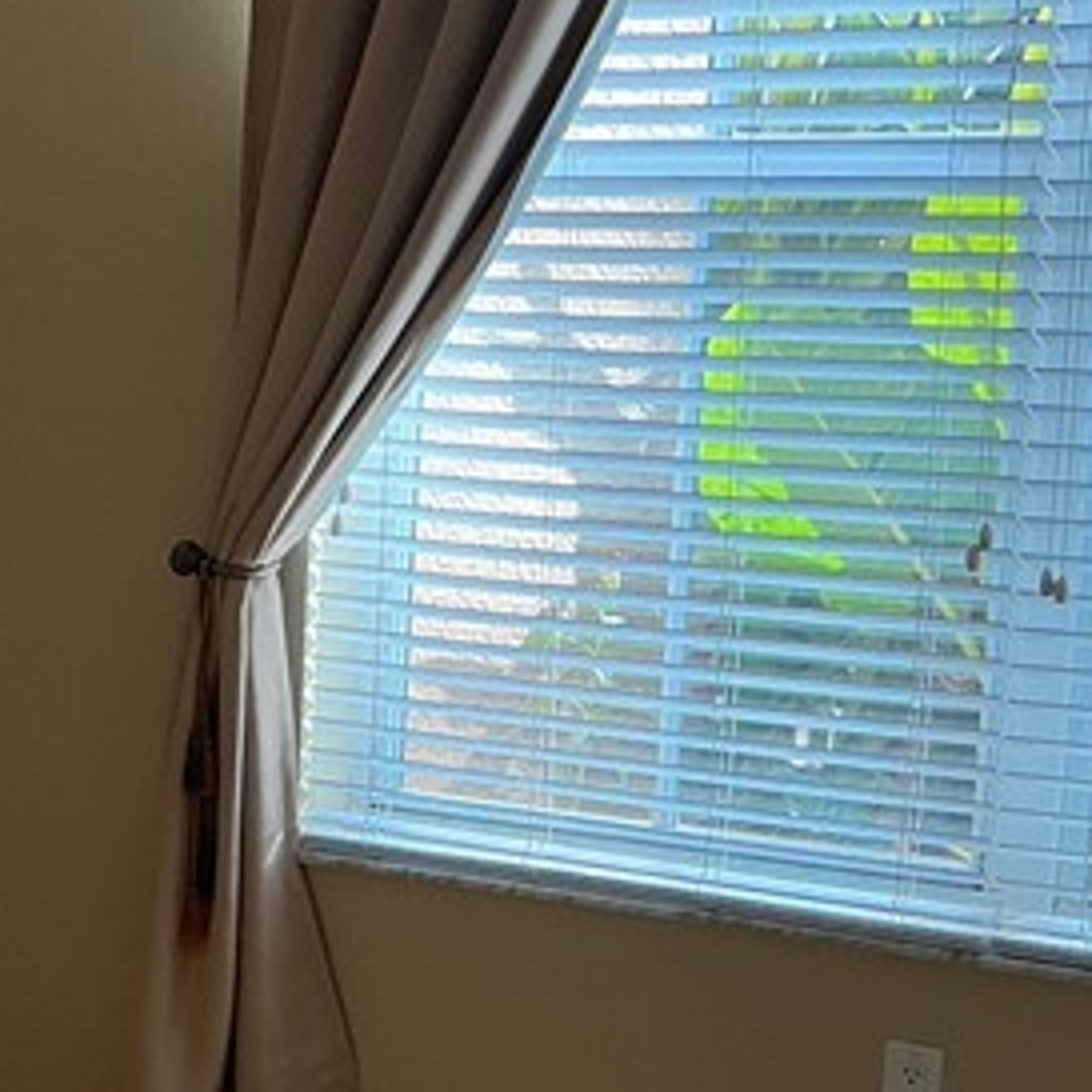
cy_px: 772
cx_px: -408
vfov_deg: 18.0
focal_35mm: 96
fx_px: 3426
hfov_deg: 16.9
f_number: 1.8
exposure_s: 1/60
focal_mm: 3
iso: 40
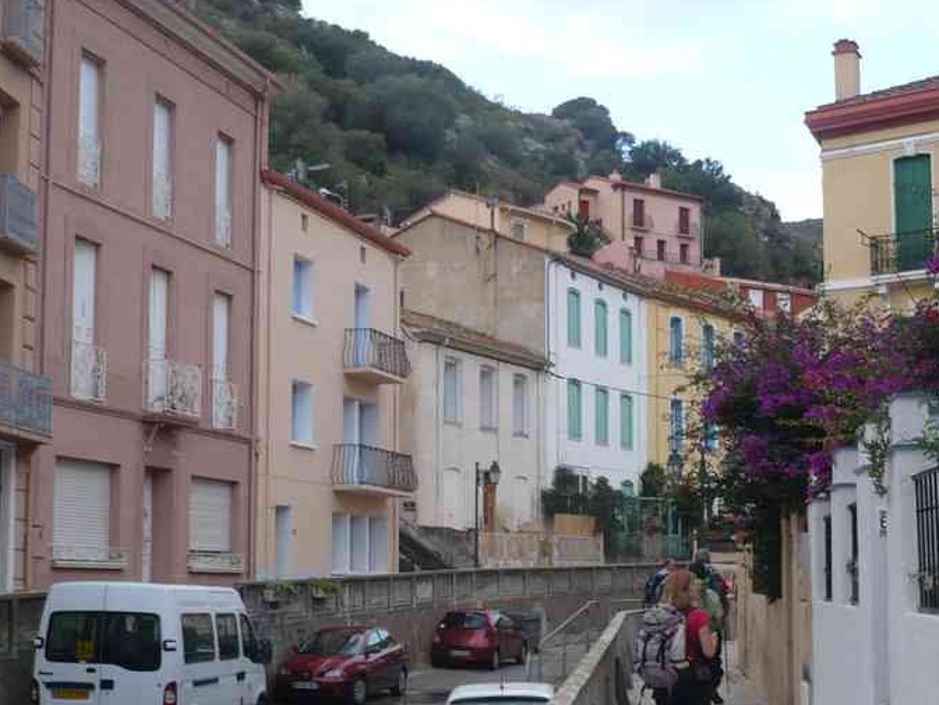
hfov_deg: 31.2
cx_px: 494
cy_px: 436
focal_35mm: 62
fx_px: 1682
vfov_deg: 23.6
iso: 100
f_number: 2.8
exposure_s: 1/200
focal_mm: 5.8
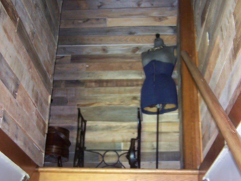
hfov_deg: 36.8
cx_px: 130
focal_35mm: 52
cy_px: 102
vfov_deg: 28.0
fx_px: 362
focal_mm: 6.3
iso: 80
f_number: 2.8
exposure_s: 1/2
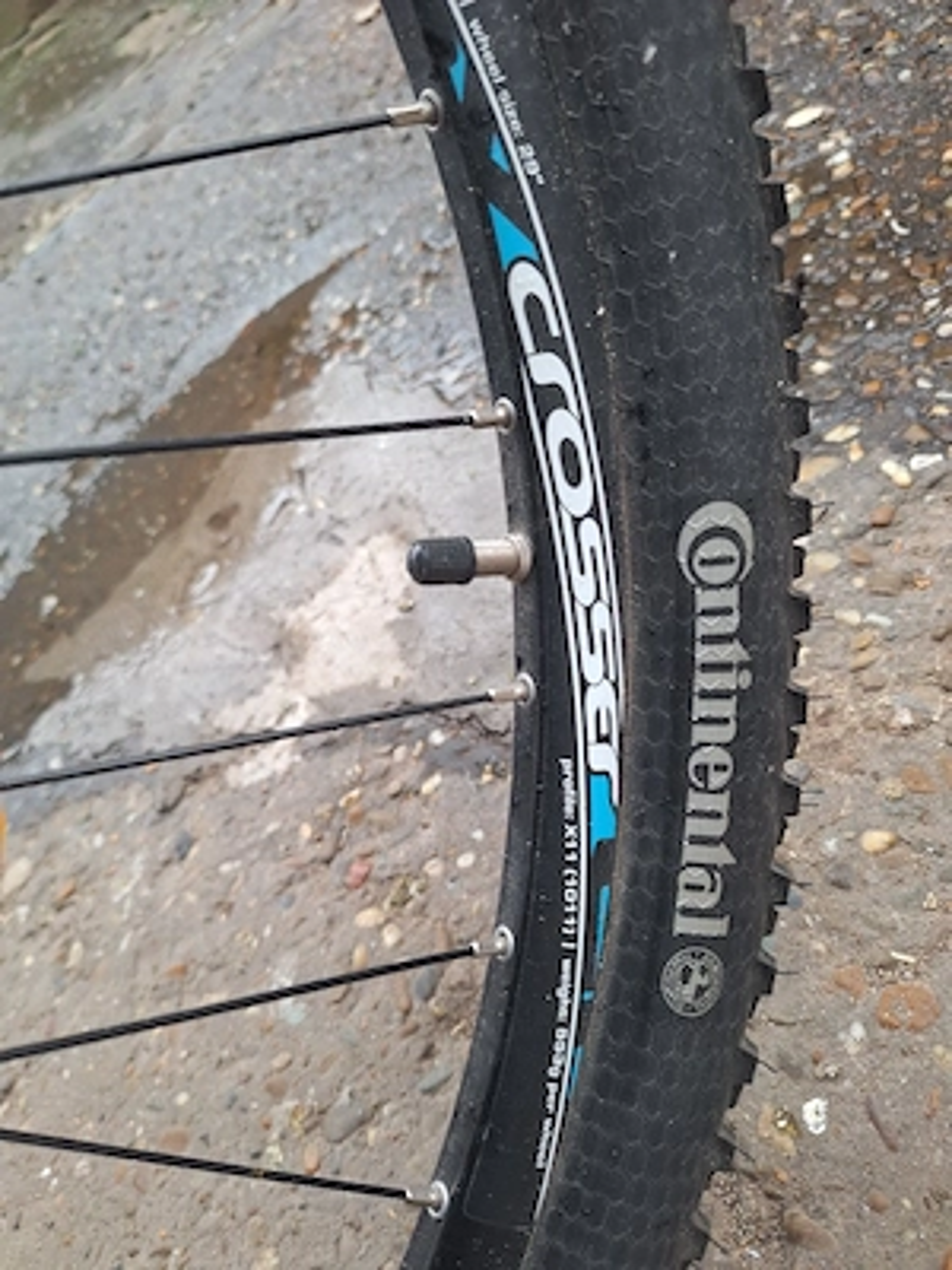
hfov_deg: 58.9
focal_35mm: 23
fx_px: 843
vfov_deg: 73.9
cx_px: 476
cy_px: 635
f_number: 1.8
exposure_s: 1/50
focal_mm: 5.54
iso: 80
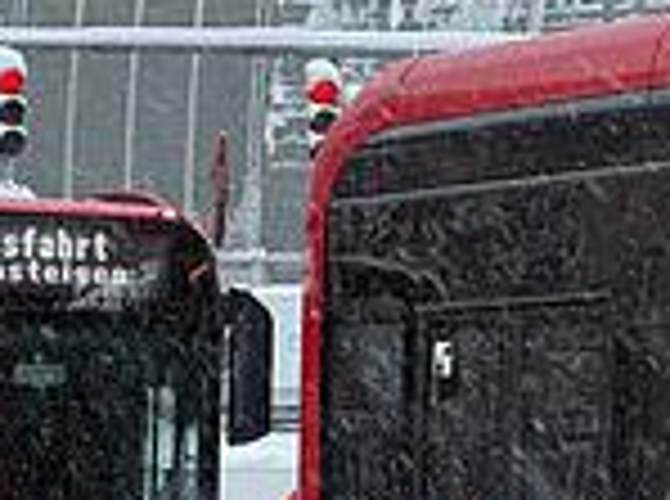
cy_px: 509
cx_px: -31
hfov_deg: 8.3
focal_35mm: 237
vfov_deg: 6.2
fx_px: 4576
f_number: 2.8
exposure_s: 1/157
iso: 50
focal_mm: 16.89
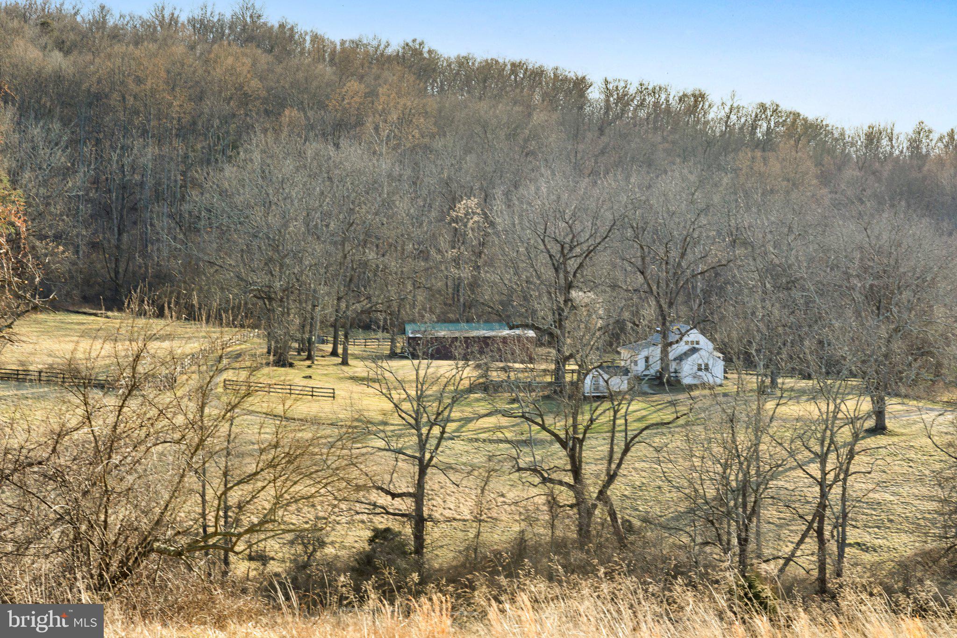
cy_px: 319
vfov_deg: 13.0
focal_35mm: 105
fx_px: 2791
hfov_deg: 19.5
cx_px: 478
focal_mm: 105
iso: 500
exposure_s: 1/160
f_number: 13
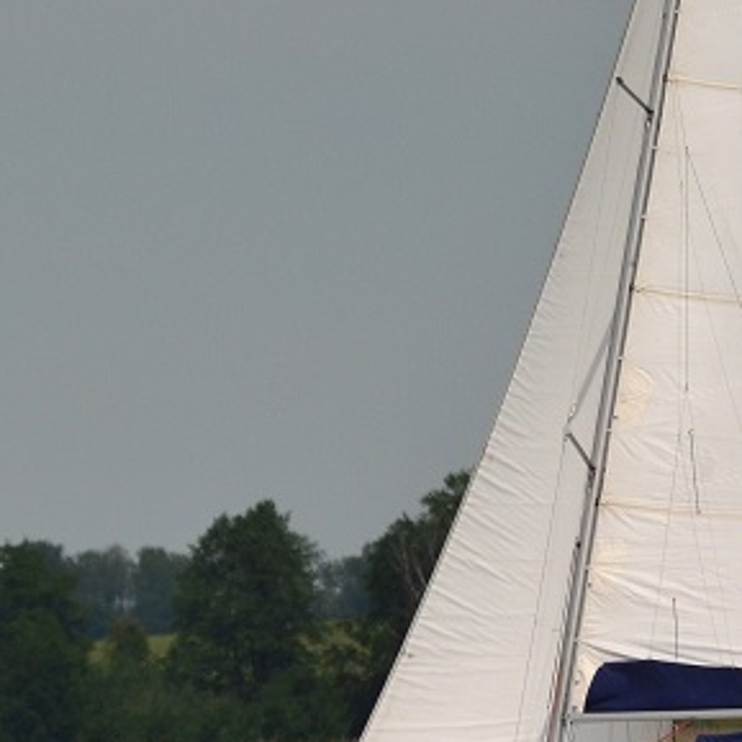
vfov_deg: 1.8
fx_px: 23499
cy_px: 288
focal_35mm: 969
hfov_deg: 1.8
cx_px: 501
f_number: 5.3
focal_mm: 220
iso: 450
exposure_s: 1/8000
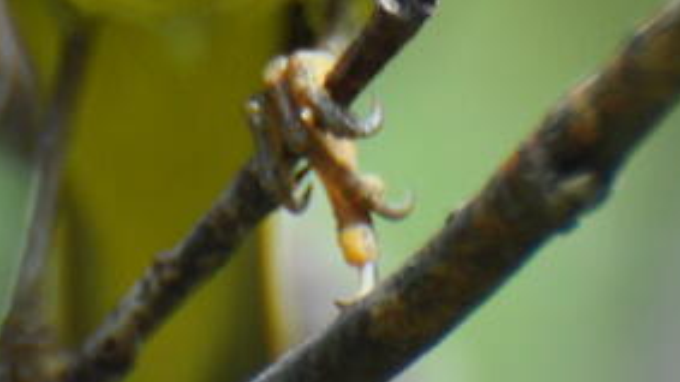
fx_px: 40107
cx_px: 125
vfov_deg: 0.5
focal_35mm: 2225
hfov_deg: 1.0
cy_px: -494
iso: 400
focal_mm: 300
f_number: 5.6
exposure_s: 1/250
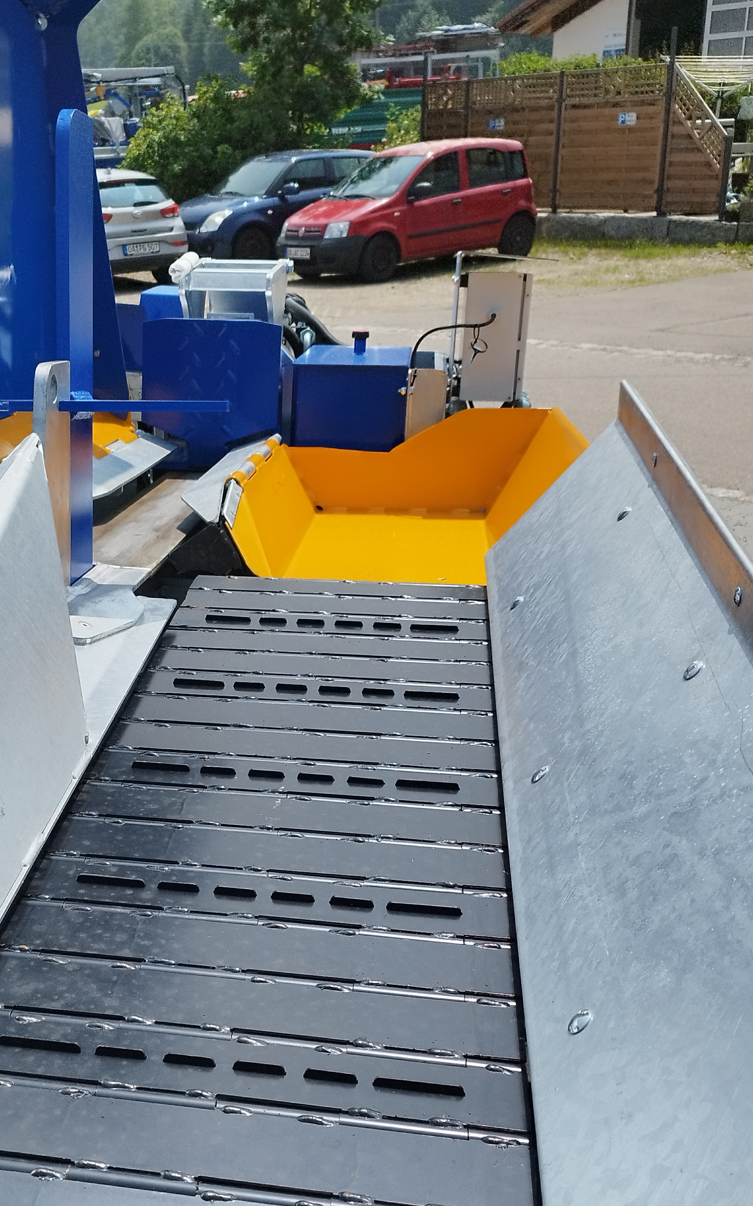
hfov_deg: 30.4
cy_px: 753
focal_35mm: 41
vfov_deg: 47.8
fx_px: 1346
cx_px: 145
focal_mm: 5.89
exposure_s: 1/2118
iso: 50
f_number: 1.89
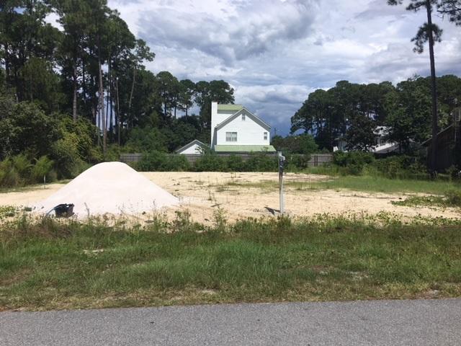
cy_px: 173
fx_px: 386
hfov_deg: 61.7
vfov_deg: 48.2
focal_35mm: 29
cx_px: 230
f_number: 2.2
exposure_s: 1/3663
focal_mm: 4.15
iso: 25
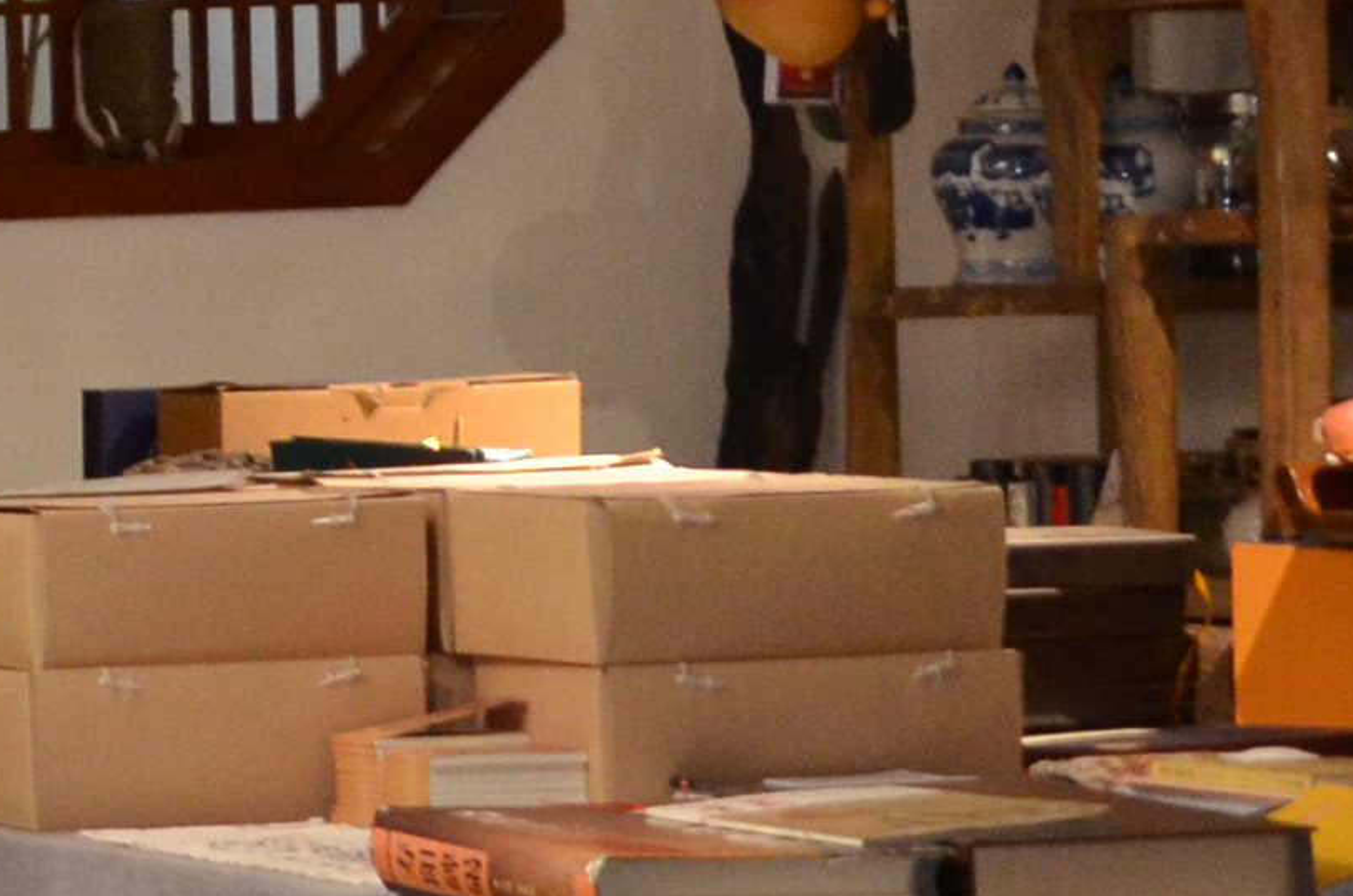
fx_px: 7503
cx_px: -2739
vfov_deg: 6.8
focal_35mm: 200
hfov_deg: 8.6
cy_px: 449
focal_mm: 22
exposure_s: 1/60
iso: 800
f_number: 3.8
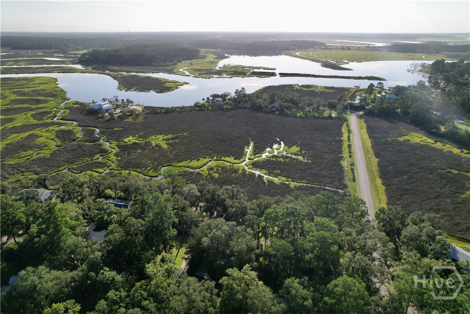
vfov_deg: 57.2
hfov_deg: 78.6
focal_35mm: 22
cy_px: 157
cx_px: 235
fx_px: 287
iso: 100
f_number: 2.8
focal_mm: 8.38
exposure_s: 1/320
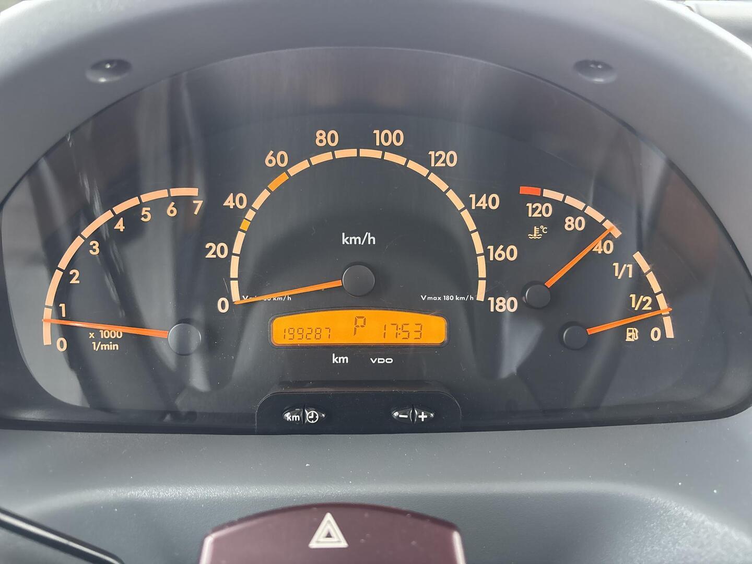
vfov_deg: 53.1
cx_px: 376
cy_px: 282
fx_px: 565
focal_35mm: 26
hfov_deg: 67.3
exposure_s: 1/49
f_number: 1.6
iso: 320
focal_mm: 5.96
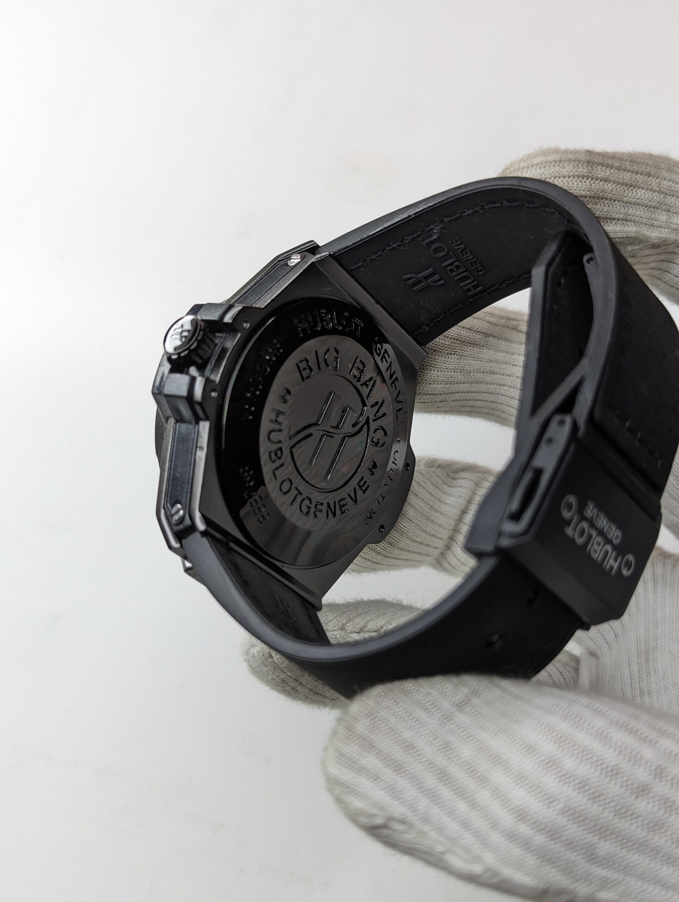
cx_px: 340
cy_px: 451
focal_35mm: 48
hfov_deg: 30.3
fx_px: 1252
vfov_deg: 39.6
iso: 51
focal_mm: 6.81
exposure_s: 1/101
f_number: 1.85
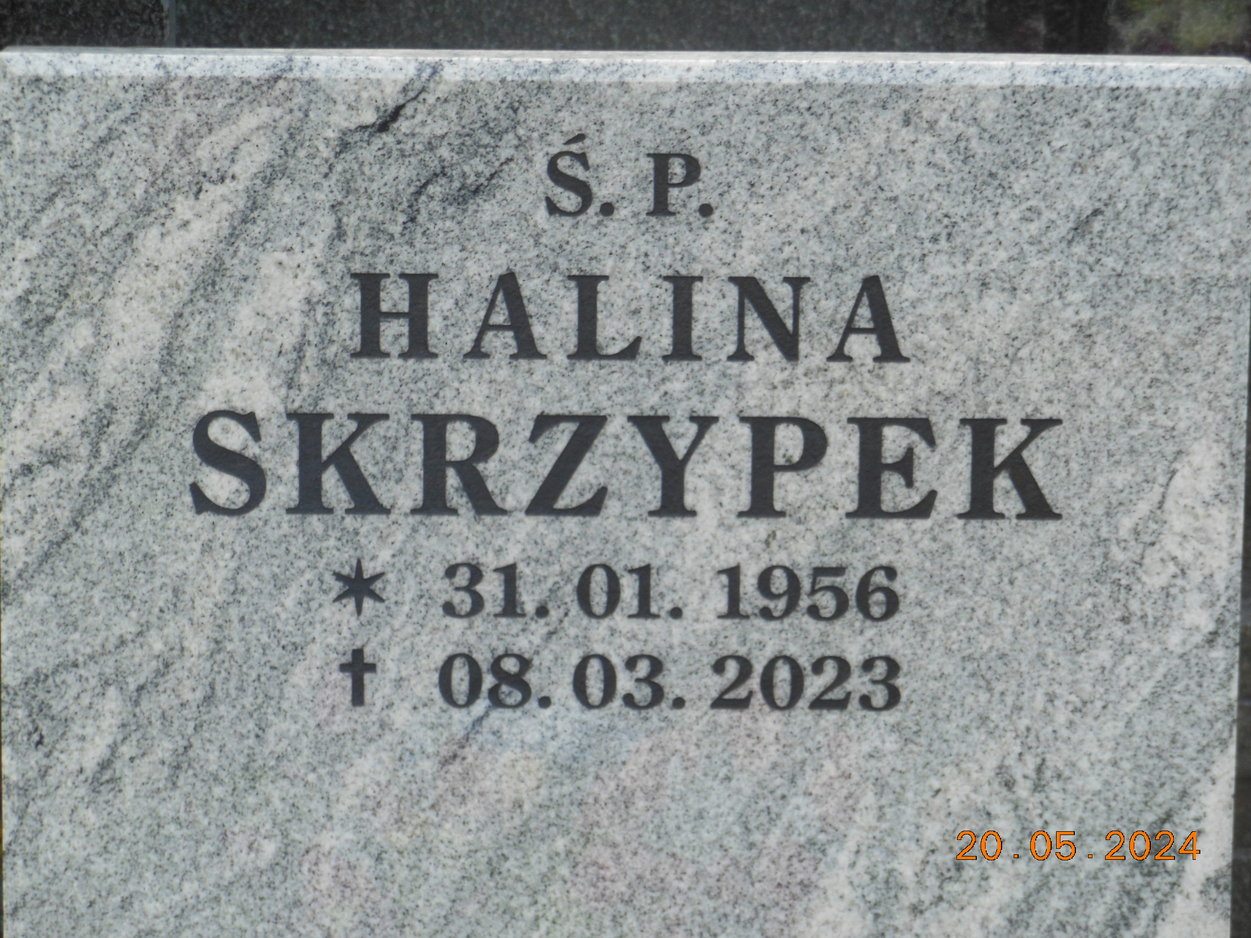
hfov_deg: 13.5
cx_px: 626
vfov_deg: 10.2
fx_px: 5276
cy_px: 469
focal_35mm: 146
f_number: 5.2
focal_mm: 26.1
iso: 125
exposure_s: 1/250
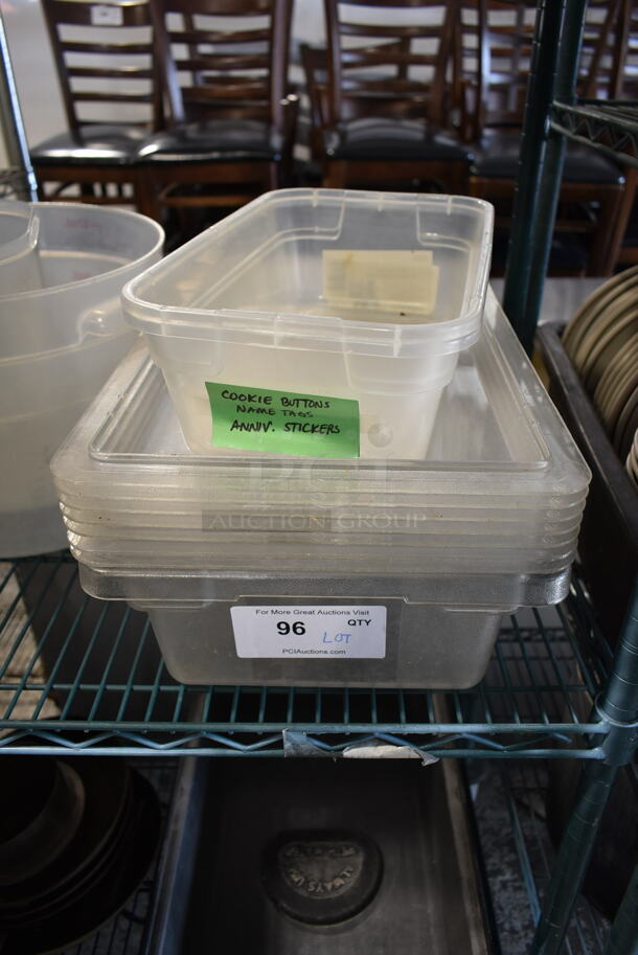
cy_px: 478
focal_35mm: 27
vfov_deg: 67.3
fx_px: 717
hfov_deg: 48.0
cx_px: 319
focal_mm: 18
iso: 400
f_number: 3.5
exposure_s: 1/30
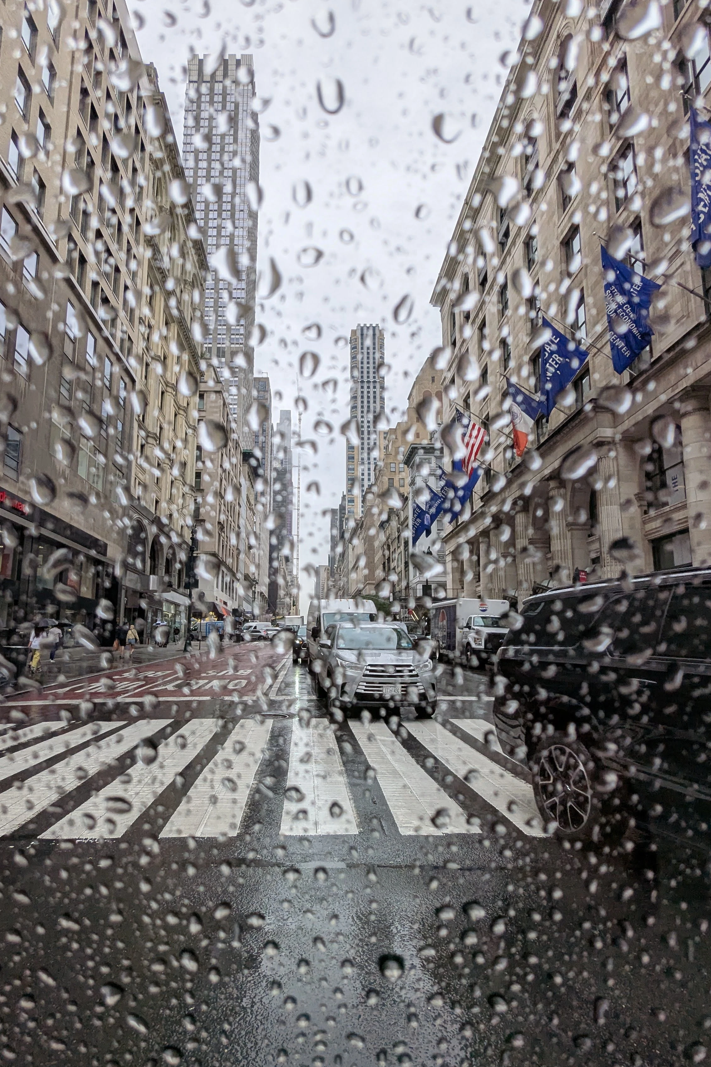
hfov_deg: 61.7
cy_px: 551
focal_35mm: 20
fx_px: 593
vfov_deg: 84.0
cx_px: 307
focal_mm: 2.35
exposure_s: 1/190
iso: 49
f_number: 2.2
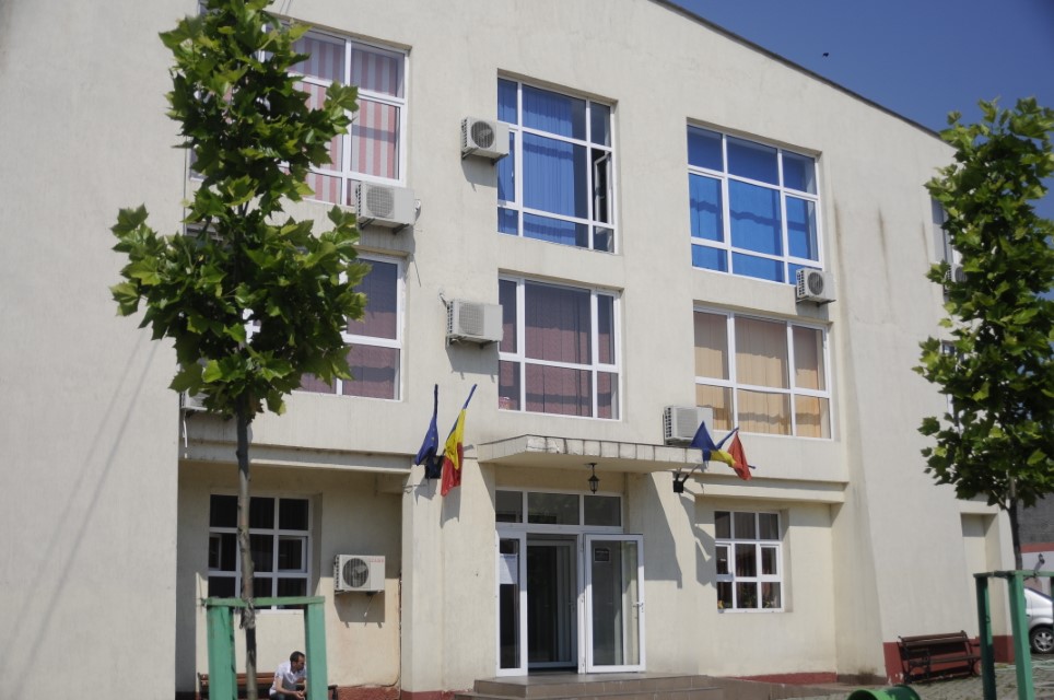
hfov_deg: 46.5
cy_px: 350
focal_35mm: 42
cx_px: 527
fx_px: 1228
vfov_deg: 31.8
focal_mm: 28
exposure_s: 1/4000
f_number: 3.5
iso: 200
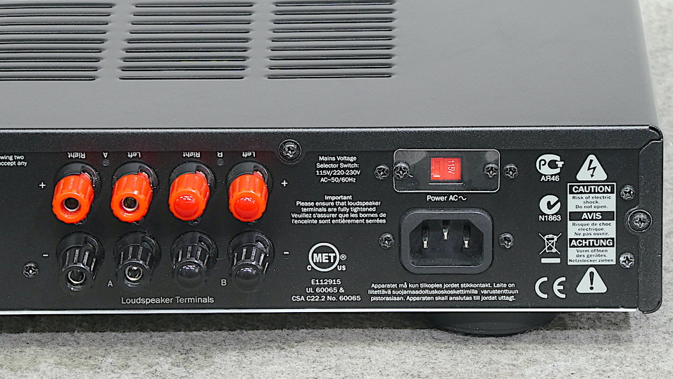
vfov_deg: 5.2
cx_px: 337
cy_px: 236
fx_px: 4176
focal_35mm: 234
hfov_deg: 9.2
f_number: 5.6
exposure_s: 1/3.2
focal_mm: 38.4
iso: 200
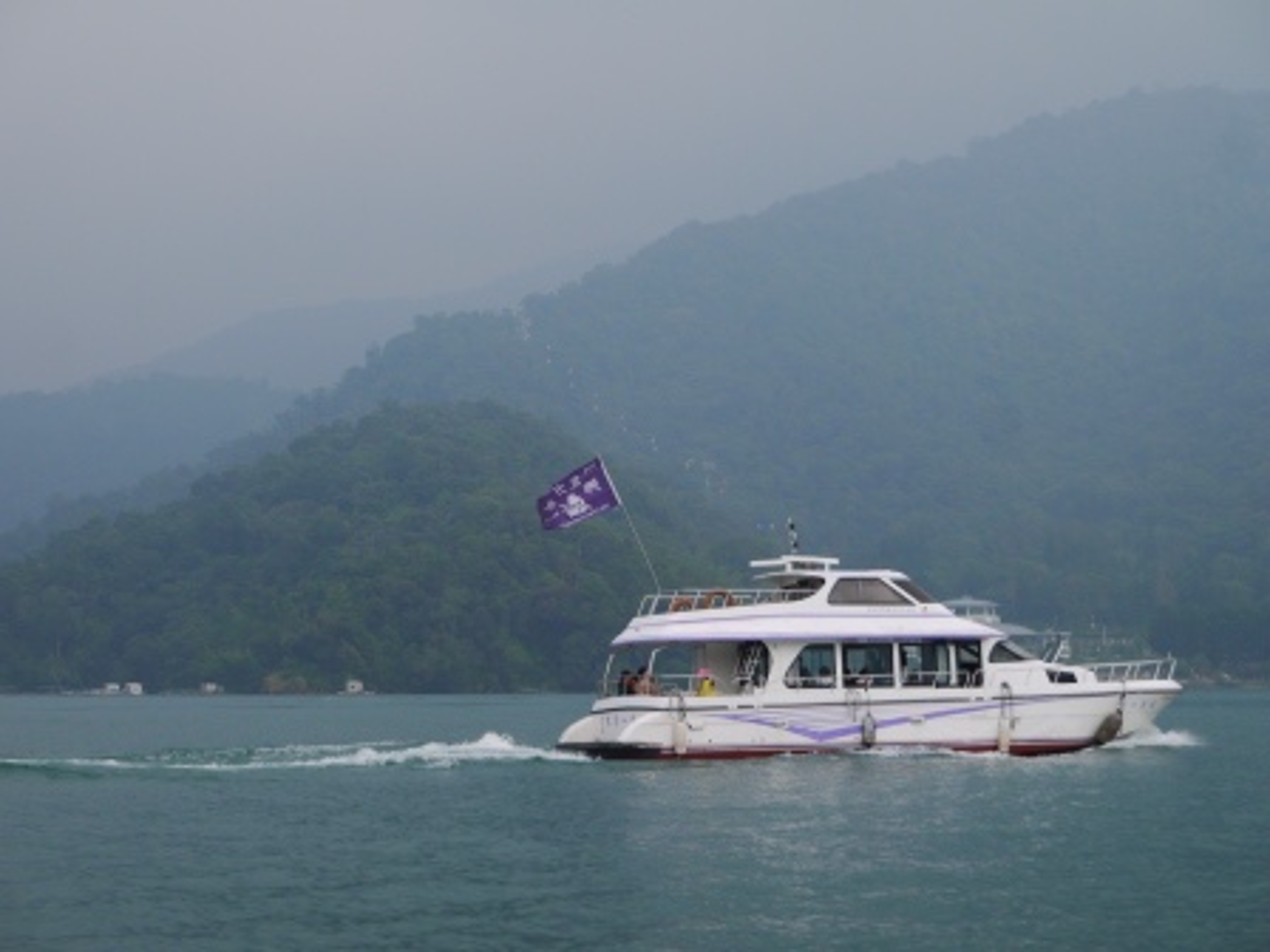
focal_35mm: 66
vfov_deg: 22.3
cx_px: 635
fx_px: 2421
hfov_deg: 29.4
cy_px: 476
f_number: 9
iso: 160
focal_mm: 33
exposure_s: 1/320
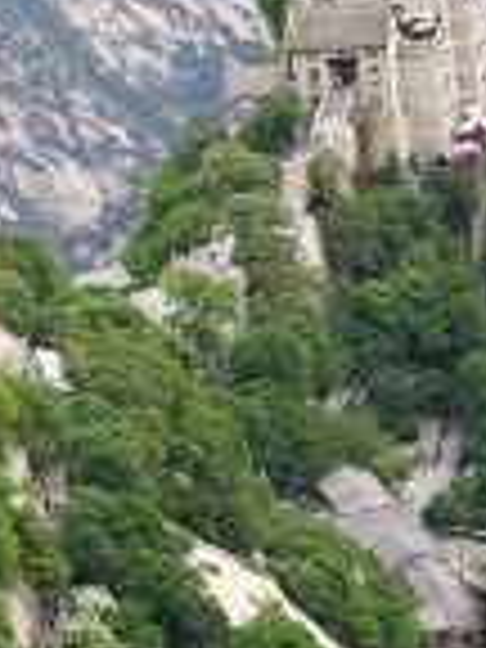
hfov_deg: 3.7
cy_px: 214
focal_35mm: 402
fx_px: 7525
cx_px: 198
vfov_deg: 4.9
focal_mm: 100
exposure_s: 1/160
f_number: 5.6
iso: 160
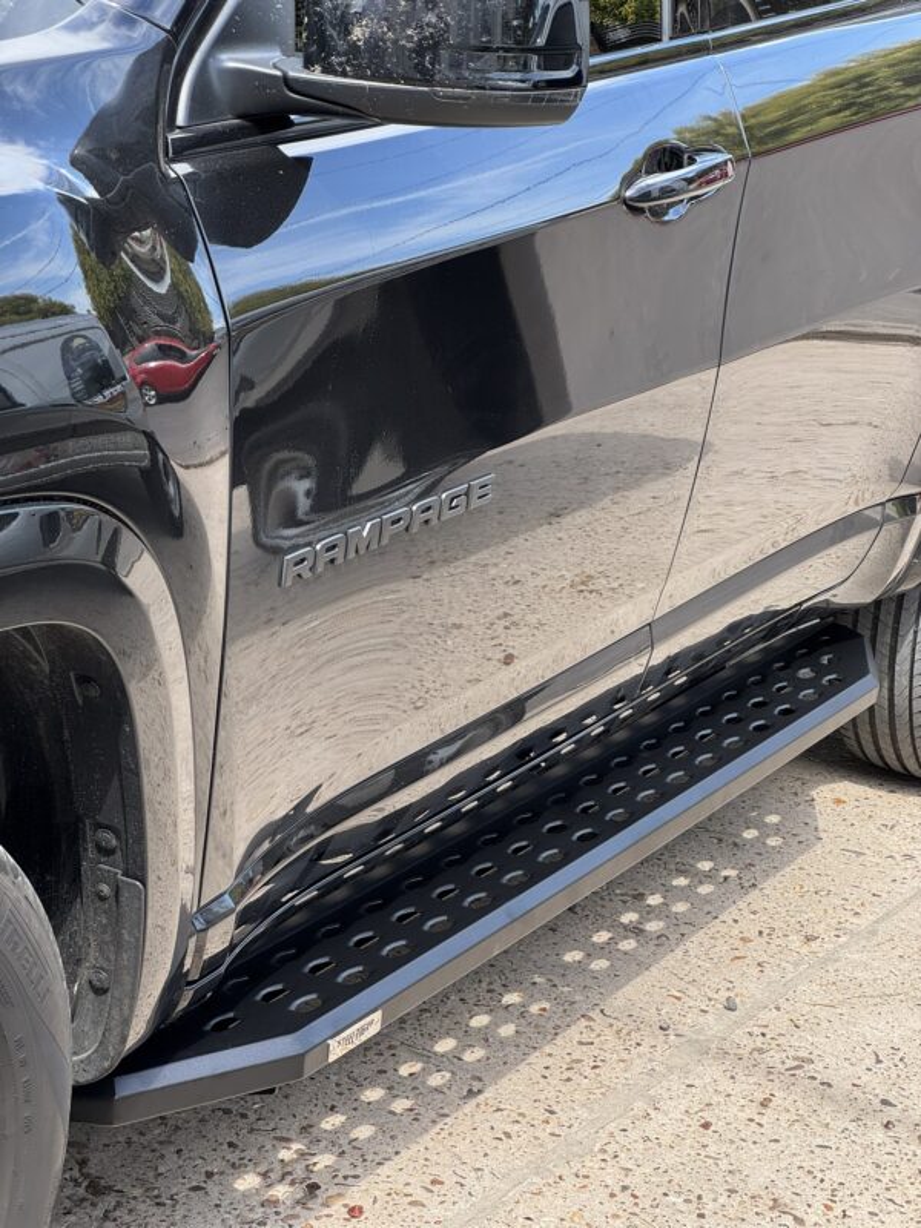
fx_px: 2732
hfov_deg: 19.1
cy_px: 614
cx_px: 460
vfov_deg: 25.3
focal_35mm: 77
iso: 25
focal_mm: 9
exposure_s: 1/157
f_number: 2.8
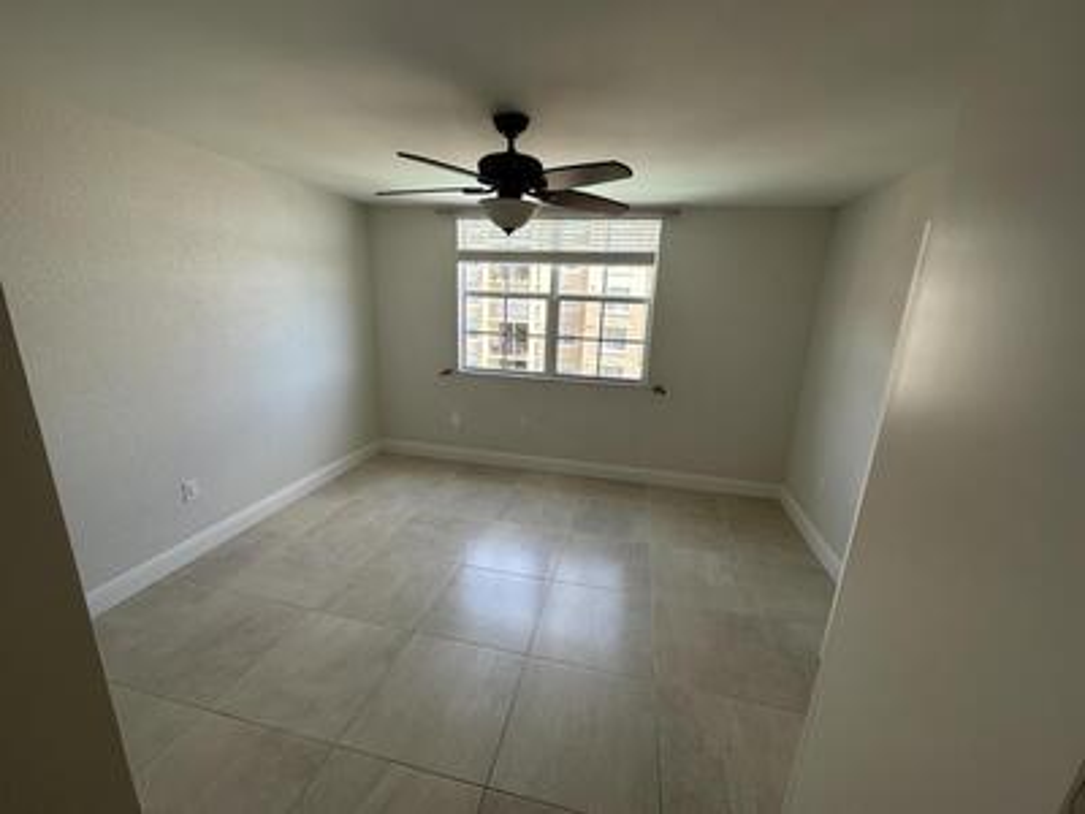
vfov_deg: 85.7
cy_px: 407
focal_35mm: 14
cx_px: 542
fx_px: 439
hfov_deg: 102.1
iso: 40
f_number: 2.2
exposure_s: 1/152
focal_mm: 2.22
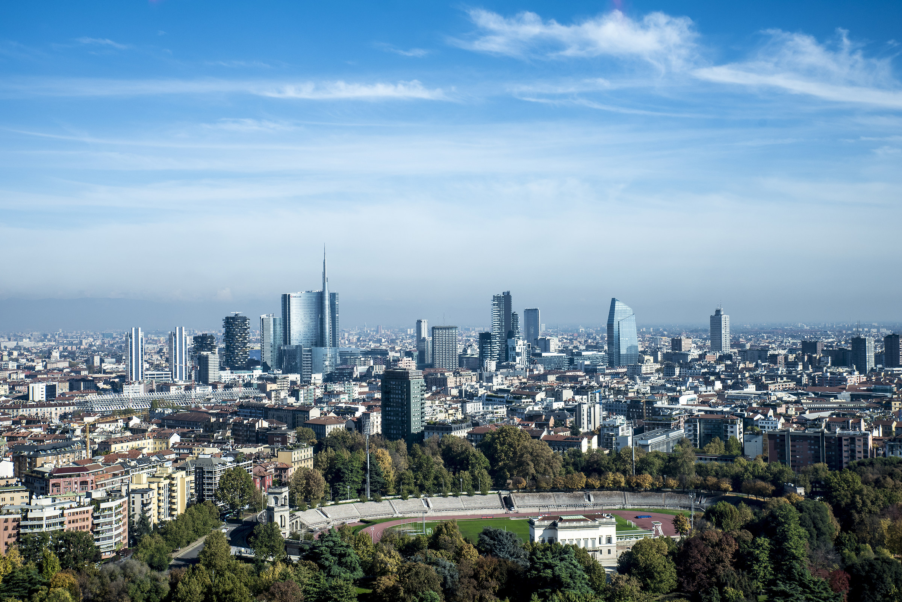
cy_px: 301
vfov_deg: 29.3
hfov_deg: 42.7
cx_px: 451
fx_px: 1153
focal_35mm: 46
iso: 640
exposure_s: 1/320
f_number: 8
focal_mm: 46
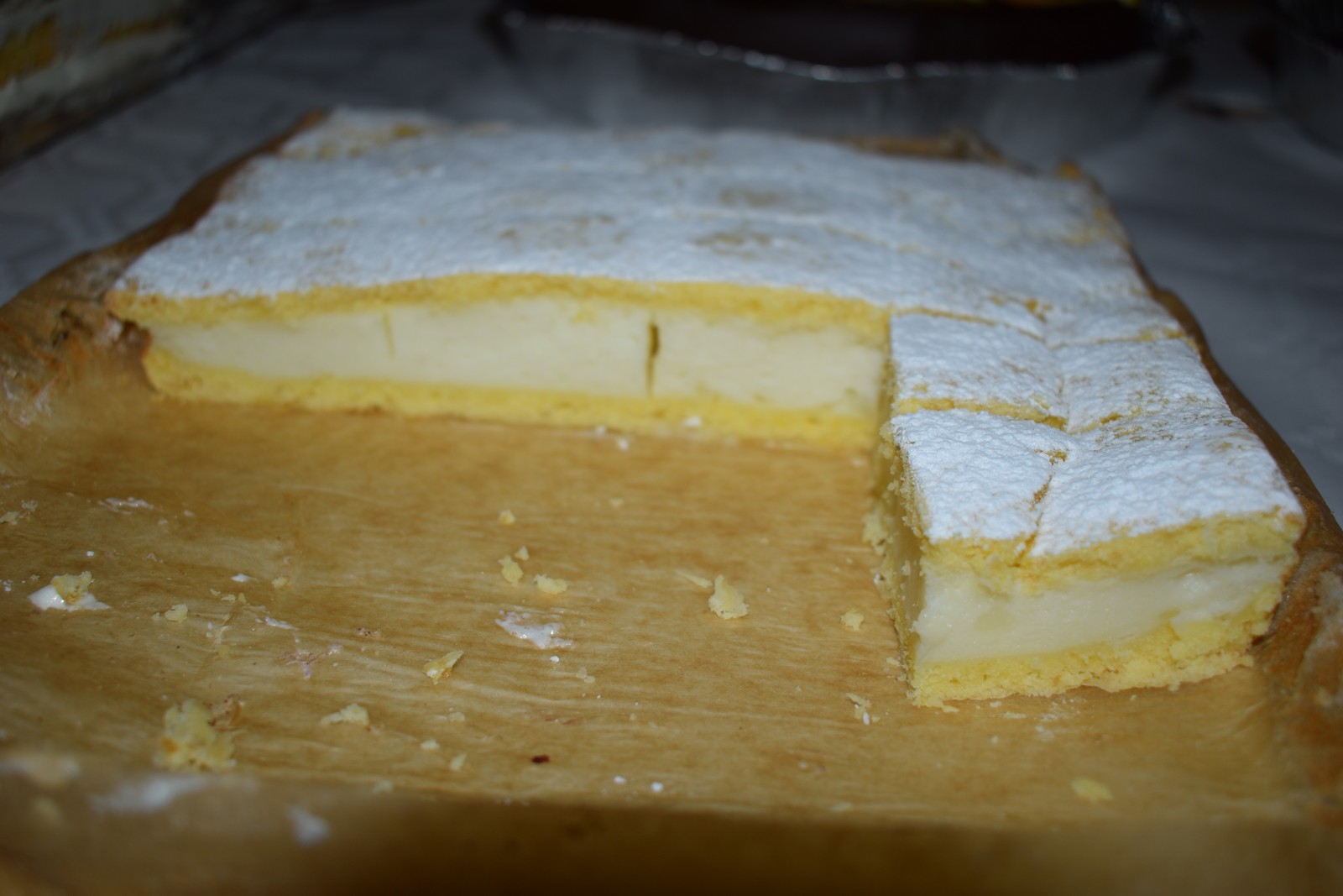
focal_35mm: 36
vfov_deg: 36.9
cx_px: 672
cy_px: 448
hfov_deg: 53.1
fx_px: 1343
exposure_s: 1/125
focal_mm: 24
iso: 100
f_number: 3.8
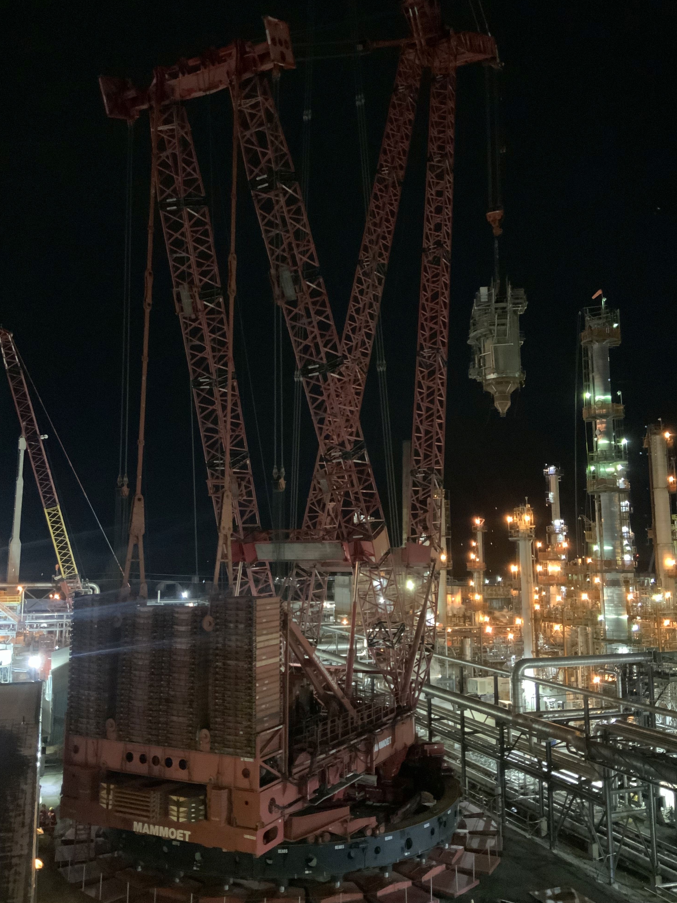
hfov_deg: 46.8
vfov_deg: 60.0
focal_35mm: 30
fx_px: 782
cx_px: 349
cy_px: 438
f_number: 1.8
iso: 500
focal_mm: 3
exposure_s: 1/17
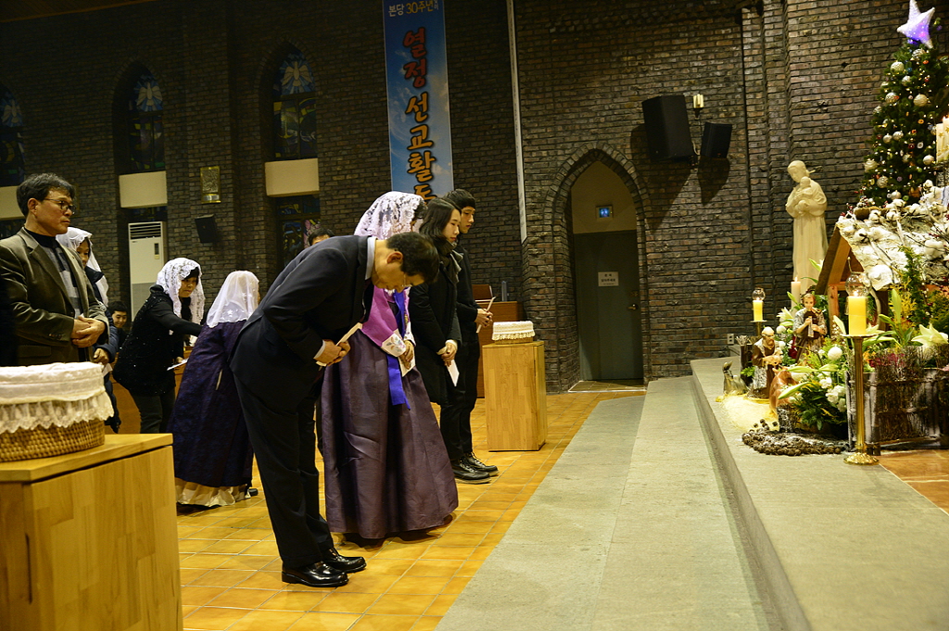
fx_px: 843
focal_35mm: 32
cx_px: 474
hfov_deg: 58.8
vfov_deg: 41.1
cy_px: 316
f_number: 4
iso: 2000
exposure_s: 1/60
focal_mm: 32
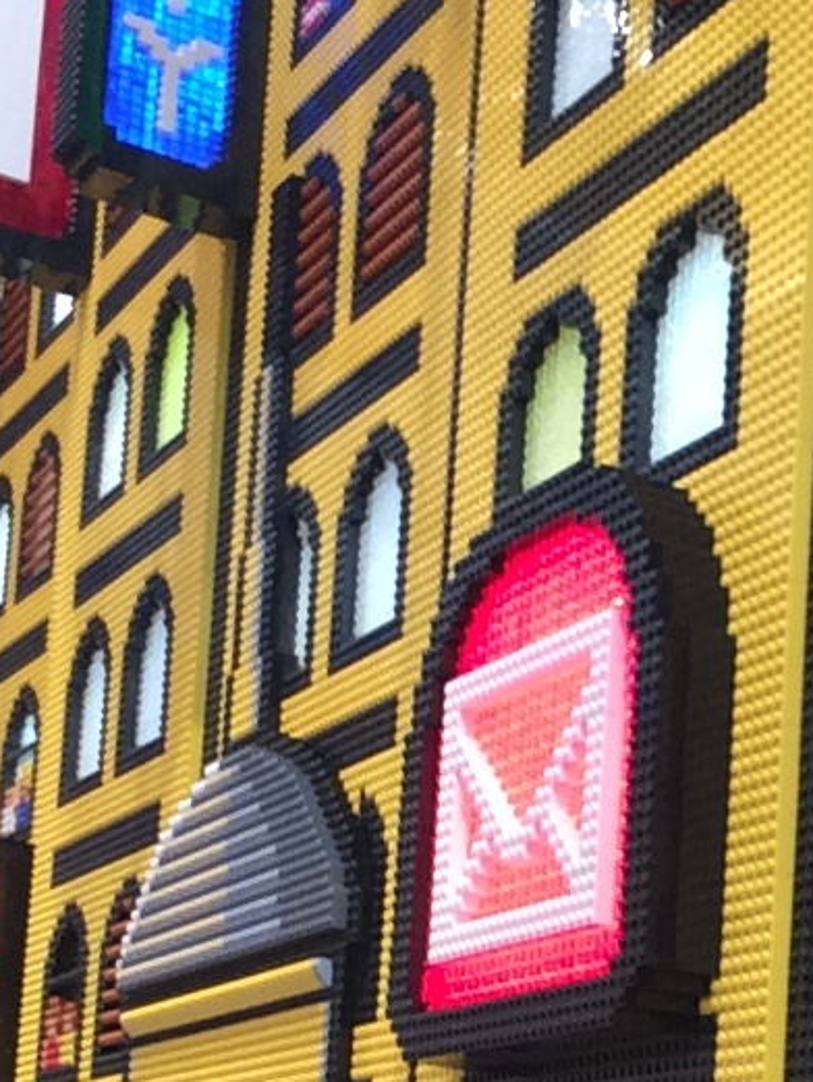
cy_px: 1155
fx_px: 2378
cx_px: 842
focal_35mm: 76
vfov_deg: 24.2
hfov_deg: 18.8
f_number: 2.4
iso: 100
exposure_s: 1/33
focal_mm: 2.15
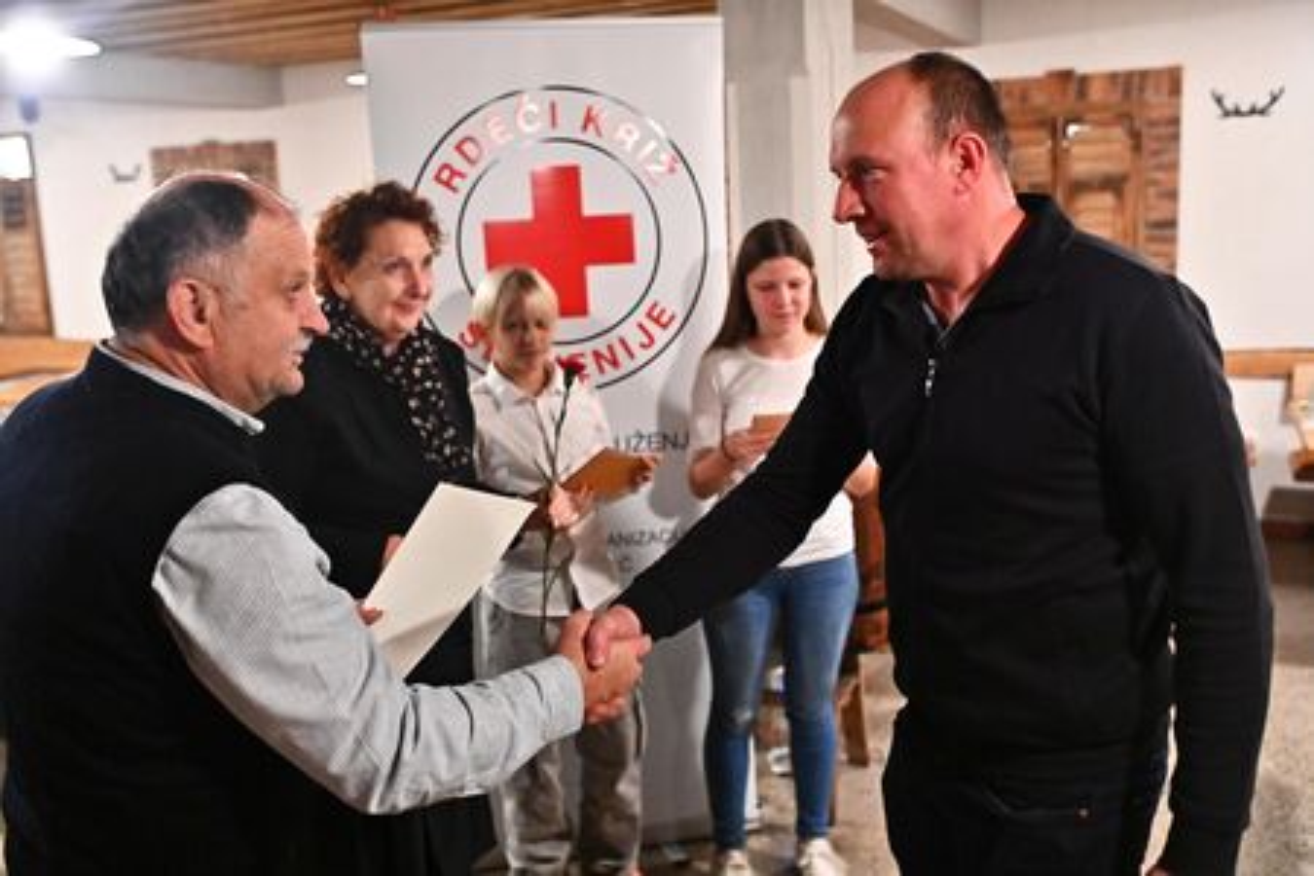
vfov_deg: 37.9
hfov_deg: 54.4
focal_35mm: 35
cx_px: 657
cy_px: 438
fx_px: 1277
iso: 5000
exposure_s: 1/200
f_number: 3.5
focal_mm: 35
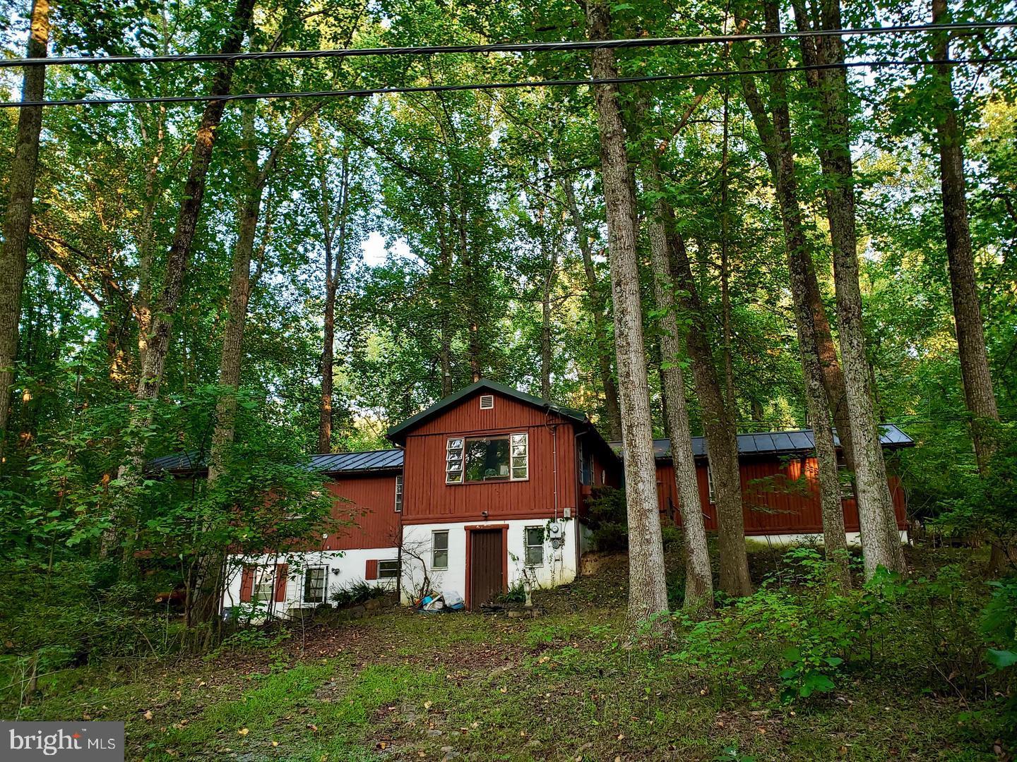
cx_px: 508
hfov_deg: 67.3
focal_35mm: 26
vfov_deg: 53.1
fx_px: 764
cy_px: 381
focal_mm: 4.3
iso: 160
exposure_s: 1/50
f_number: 2.4
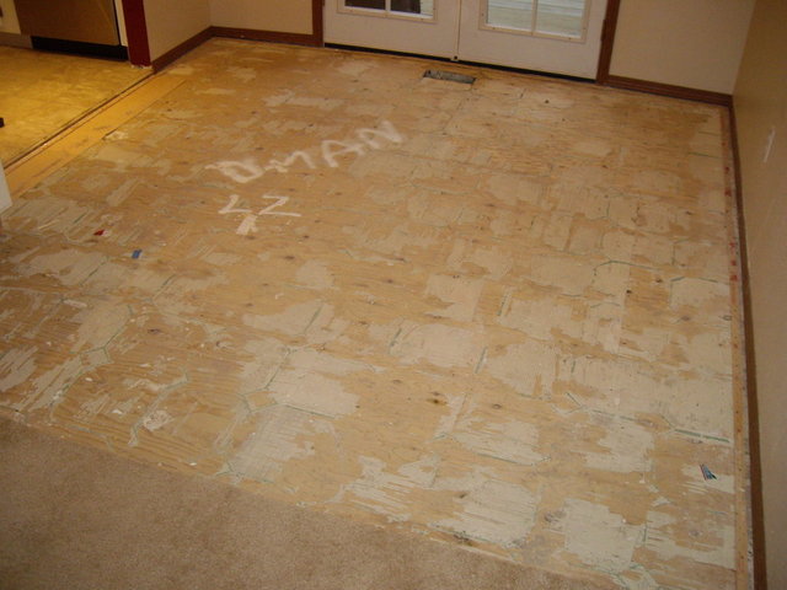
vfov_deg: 37.7
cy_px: 295
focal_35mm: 38
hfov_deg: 49.0
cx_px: 394
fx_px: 864
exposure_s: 1/40
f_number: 2.7
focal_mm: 6.2
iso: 200
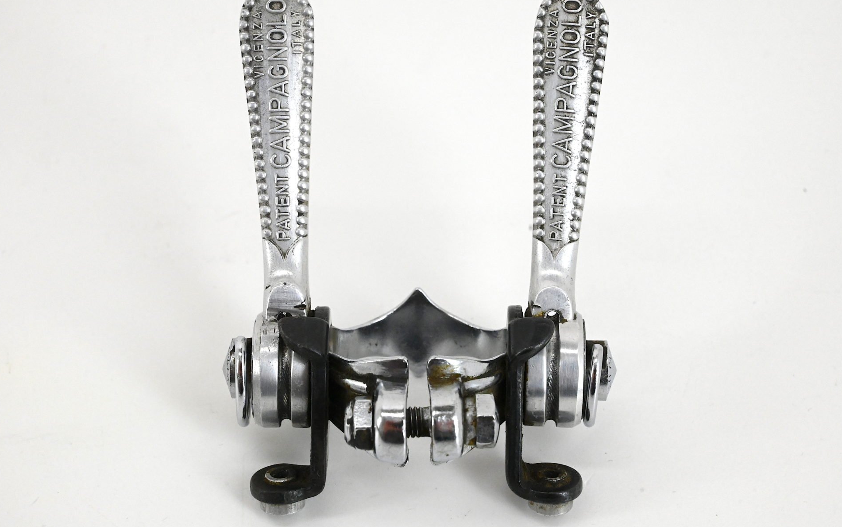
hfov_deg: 28.6
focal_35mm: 72
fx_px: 1652
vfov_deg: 18.1
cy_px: 245
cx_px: 419
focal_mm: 70
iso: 6400
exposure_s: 1/400
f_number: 14
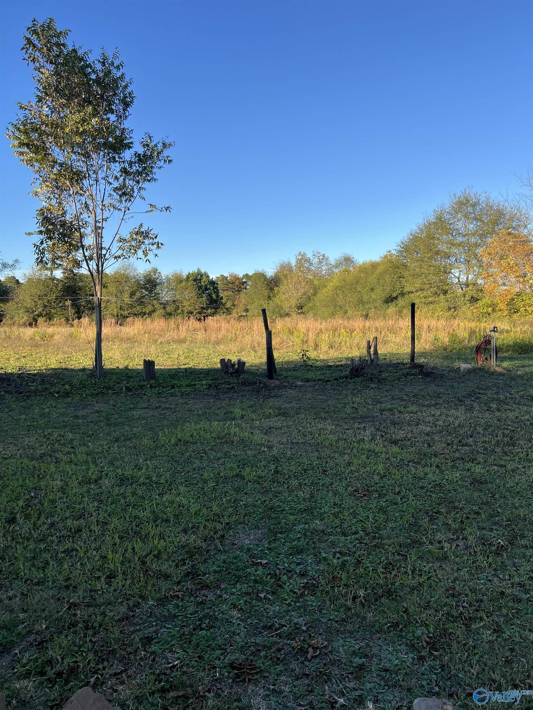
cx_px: 266
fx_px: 534
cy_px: 355
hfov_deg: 53.1
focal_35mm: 26
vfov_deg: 67.3
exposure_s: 1/1511
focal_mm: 5.7
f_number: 1.5
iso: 50
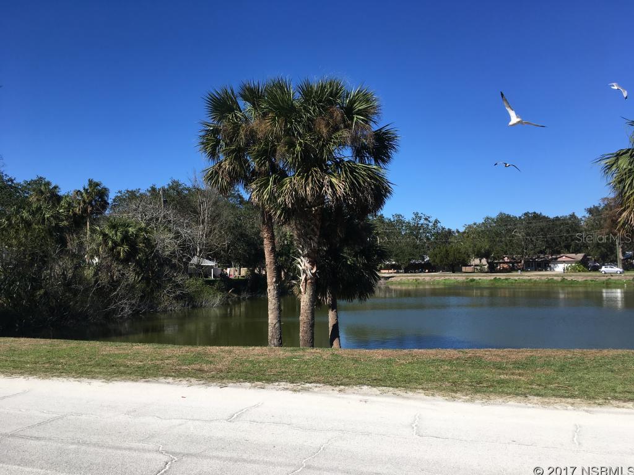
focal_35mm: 29
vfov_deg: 48.2
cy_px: 238
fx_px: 531
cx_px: 317
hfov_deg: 61.7
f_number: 2.2
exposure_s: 1/2079
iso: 25
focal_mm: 4.15
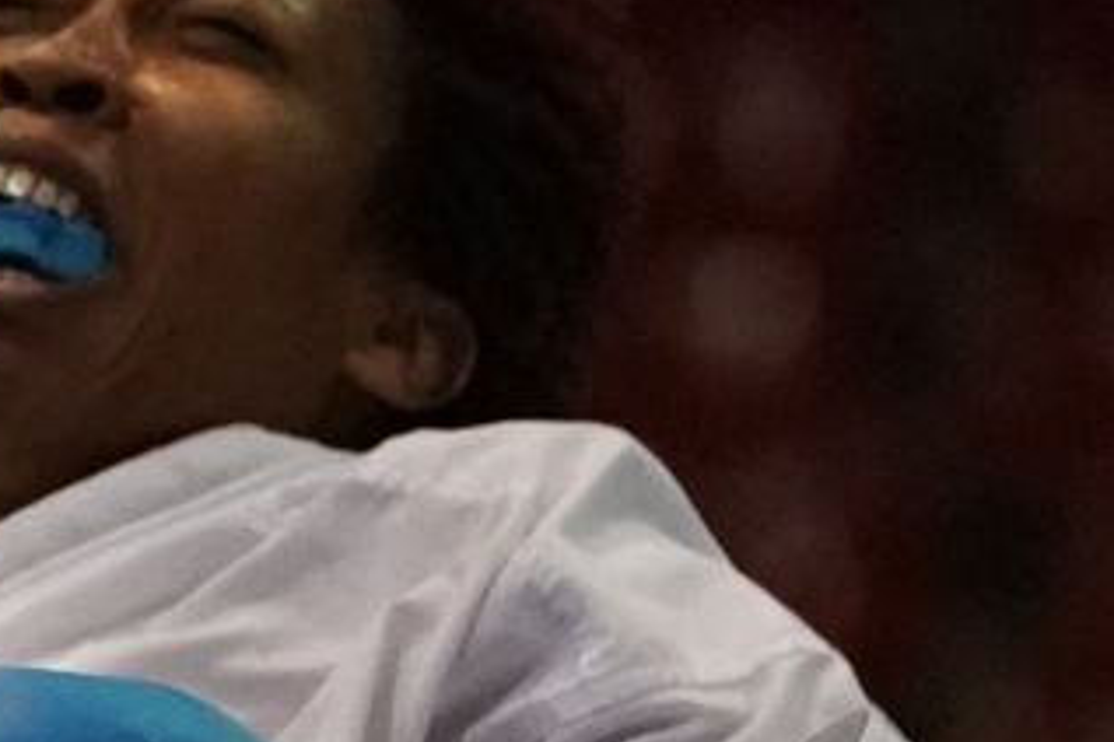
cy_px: 1568
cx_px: -655
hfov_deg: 1.7
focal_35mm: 1246
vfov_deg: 1.1
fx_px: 38554
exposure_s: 1/800
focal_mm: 147
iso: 6400
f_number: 2.8
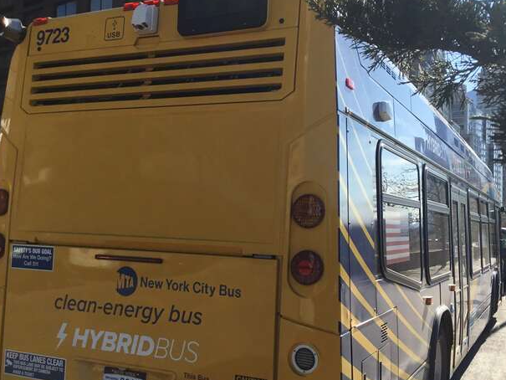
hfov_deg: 45.8
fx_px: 599
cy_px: 188
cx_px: 259
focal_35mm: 41
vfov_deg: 35.1
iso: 25
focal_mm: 3.3
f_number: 2.4
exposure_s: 1/1597
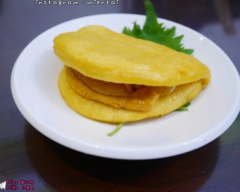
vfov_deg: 35.7
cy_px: 95
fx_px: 298
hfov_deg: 43.8
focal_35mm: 42
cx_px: 121
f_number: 4.6
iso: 1600
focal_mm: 20
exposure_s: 1/60
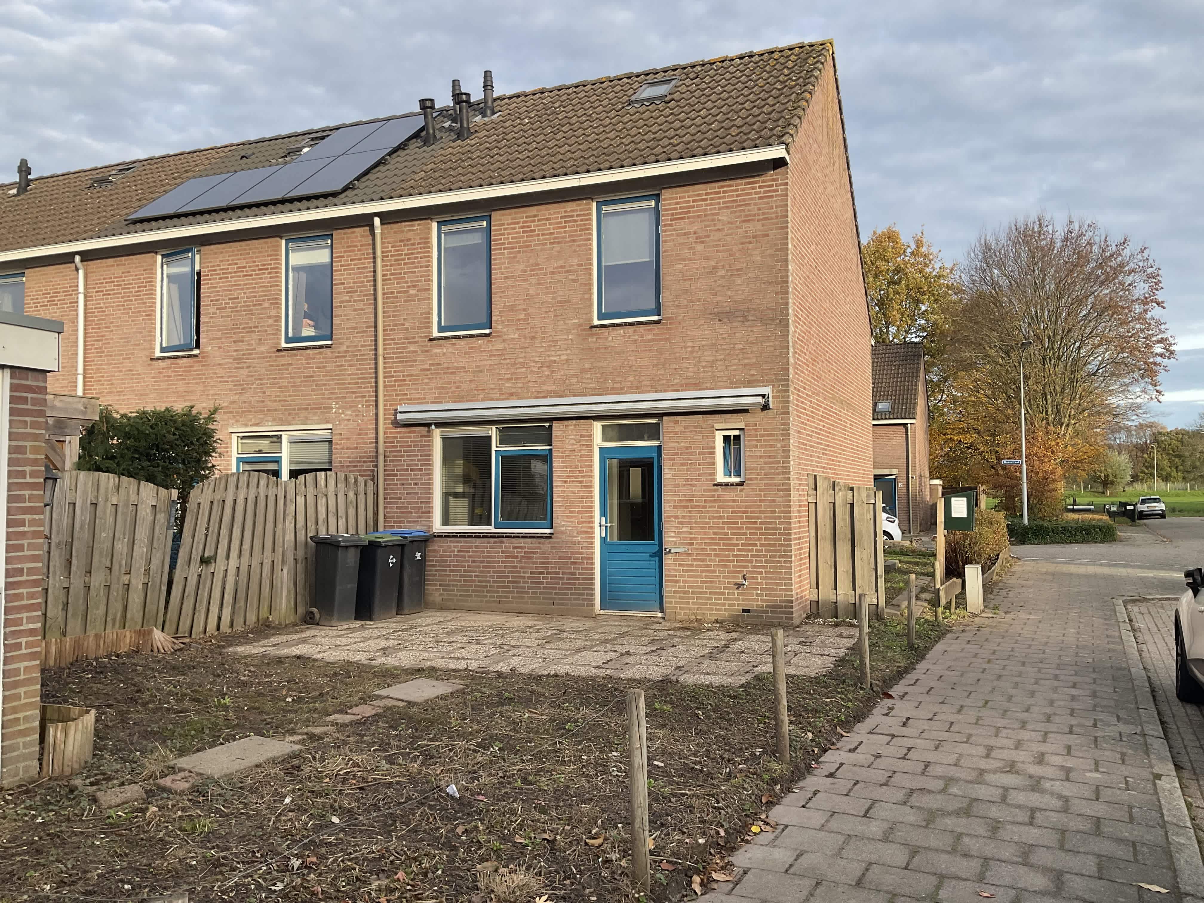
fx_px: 1009
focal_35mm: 29
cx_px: 602
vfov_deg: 48.2
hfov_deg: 61.7
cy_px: 452
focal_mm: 3
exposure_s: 1/461
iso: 16
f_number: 1.8
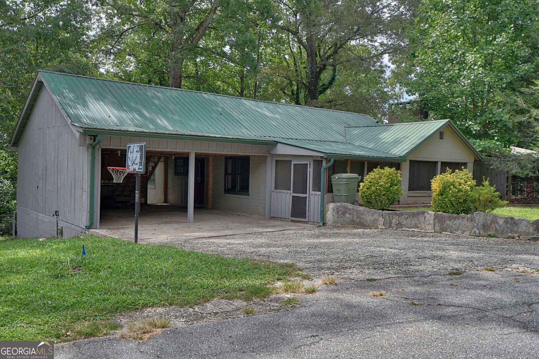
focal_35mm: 33
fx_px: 494
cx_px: 270
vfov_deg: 40.0
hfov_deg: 57.2
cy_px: 180
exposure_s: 1/6400
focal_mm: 22
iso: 2500
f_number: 4.5
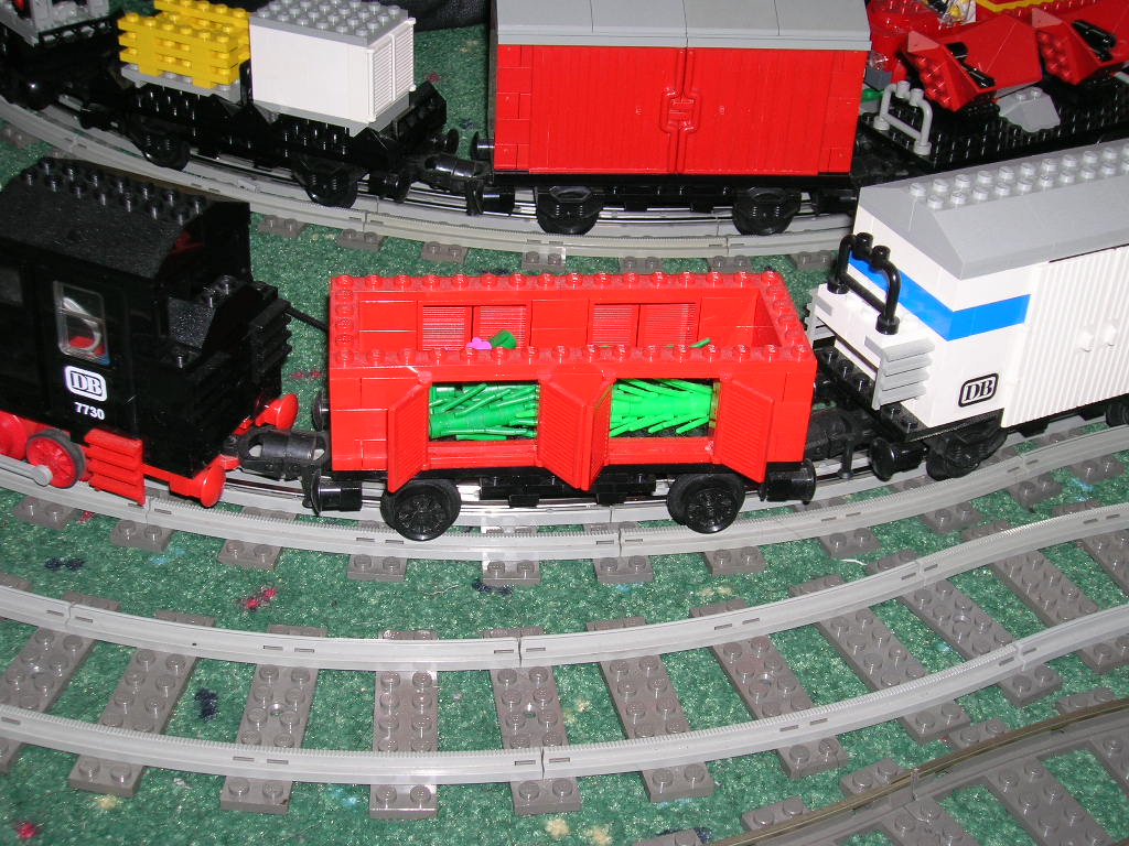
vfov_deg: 29.1
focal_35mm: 50
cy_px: 423
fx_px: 1631
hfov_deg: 38.2
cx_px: 564
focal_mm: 8.4
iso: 50
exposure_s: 1/60.1
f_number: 3.3
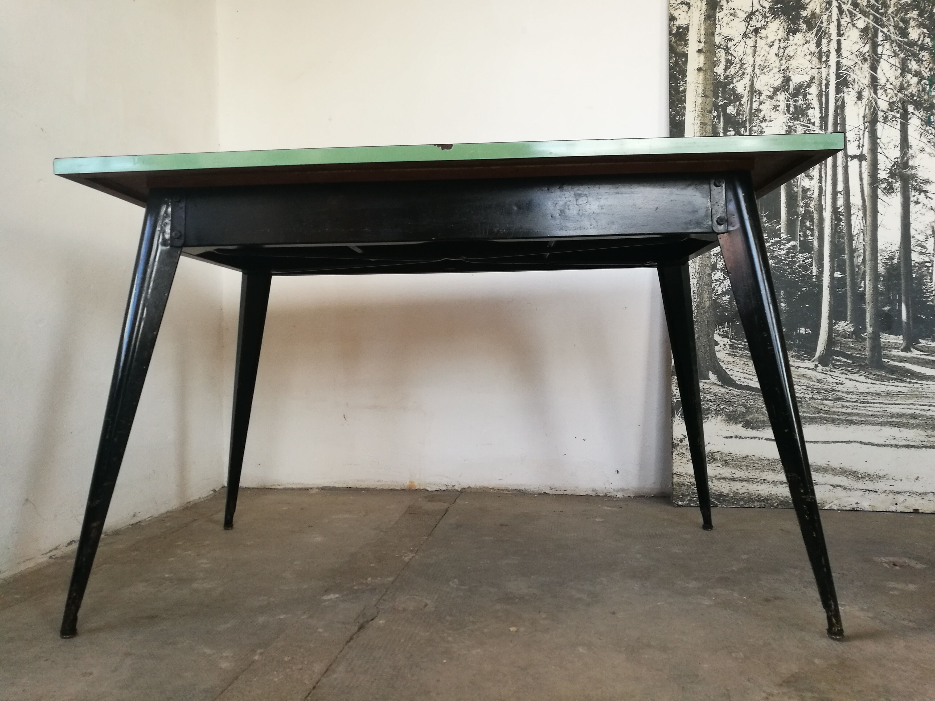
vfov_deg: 51.4
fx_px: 729
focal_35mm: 27
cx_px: 468
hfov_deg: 65.3
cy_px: 350
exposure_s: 1/60
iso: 125
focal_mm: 4.5
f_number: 2.2
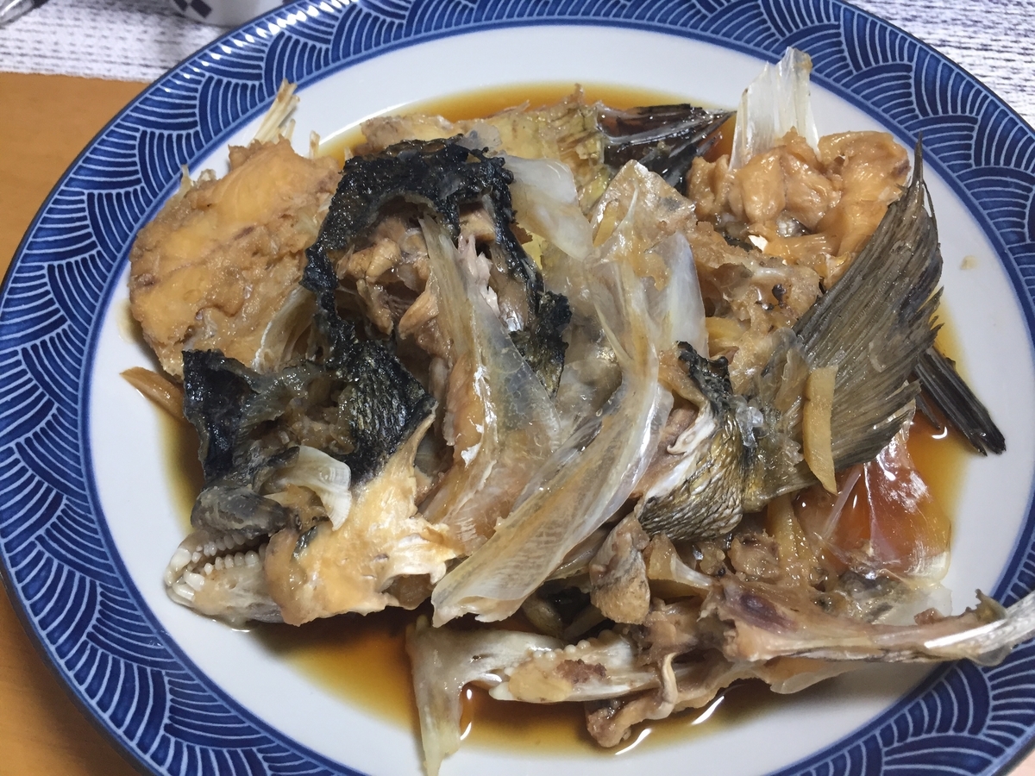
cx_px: 518
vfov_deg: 48.2
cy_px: 388
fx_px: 867
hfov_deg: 61.7
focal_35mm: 29
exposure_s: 1/30
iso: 80
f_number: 2.2
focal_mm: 4.15
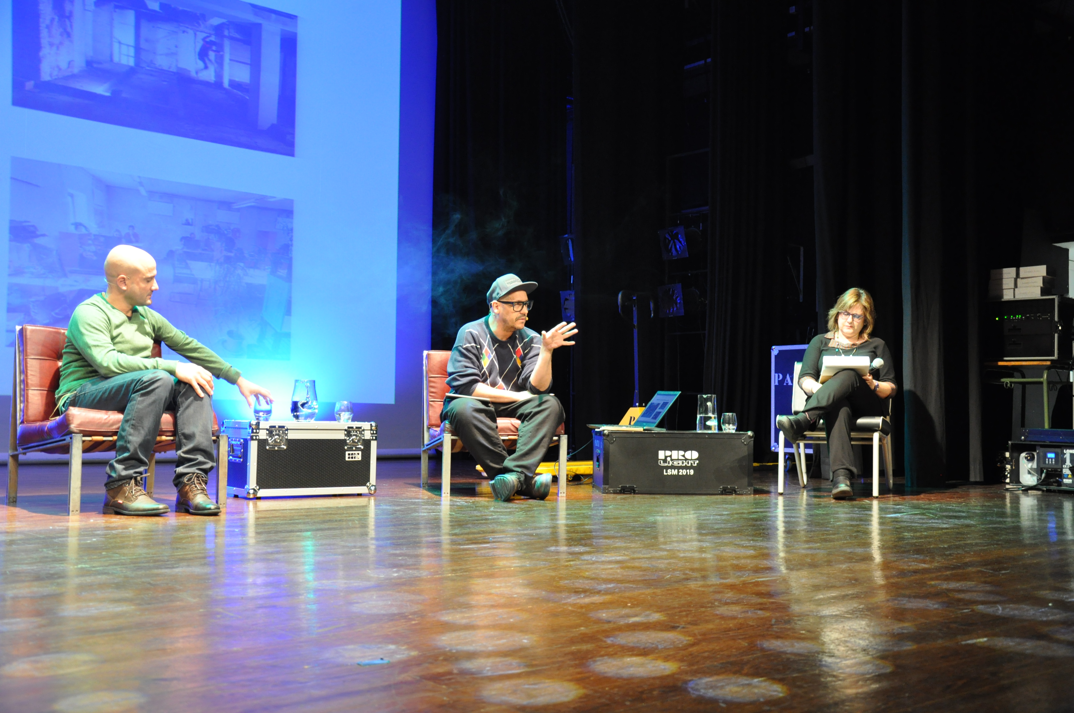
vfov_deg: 35.4
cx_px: 537
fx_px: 1117
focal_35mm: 38
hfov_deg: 51.3
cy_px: 356
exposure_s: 1/30
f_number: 4
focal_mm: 25
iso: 1250
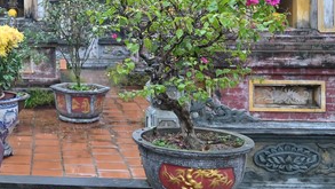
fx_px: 578
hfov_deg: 29.3
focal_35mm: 65
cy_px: -17
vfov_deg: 17.9
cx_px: -32
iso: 400
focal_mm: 28
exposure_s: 1/100
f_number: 5
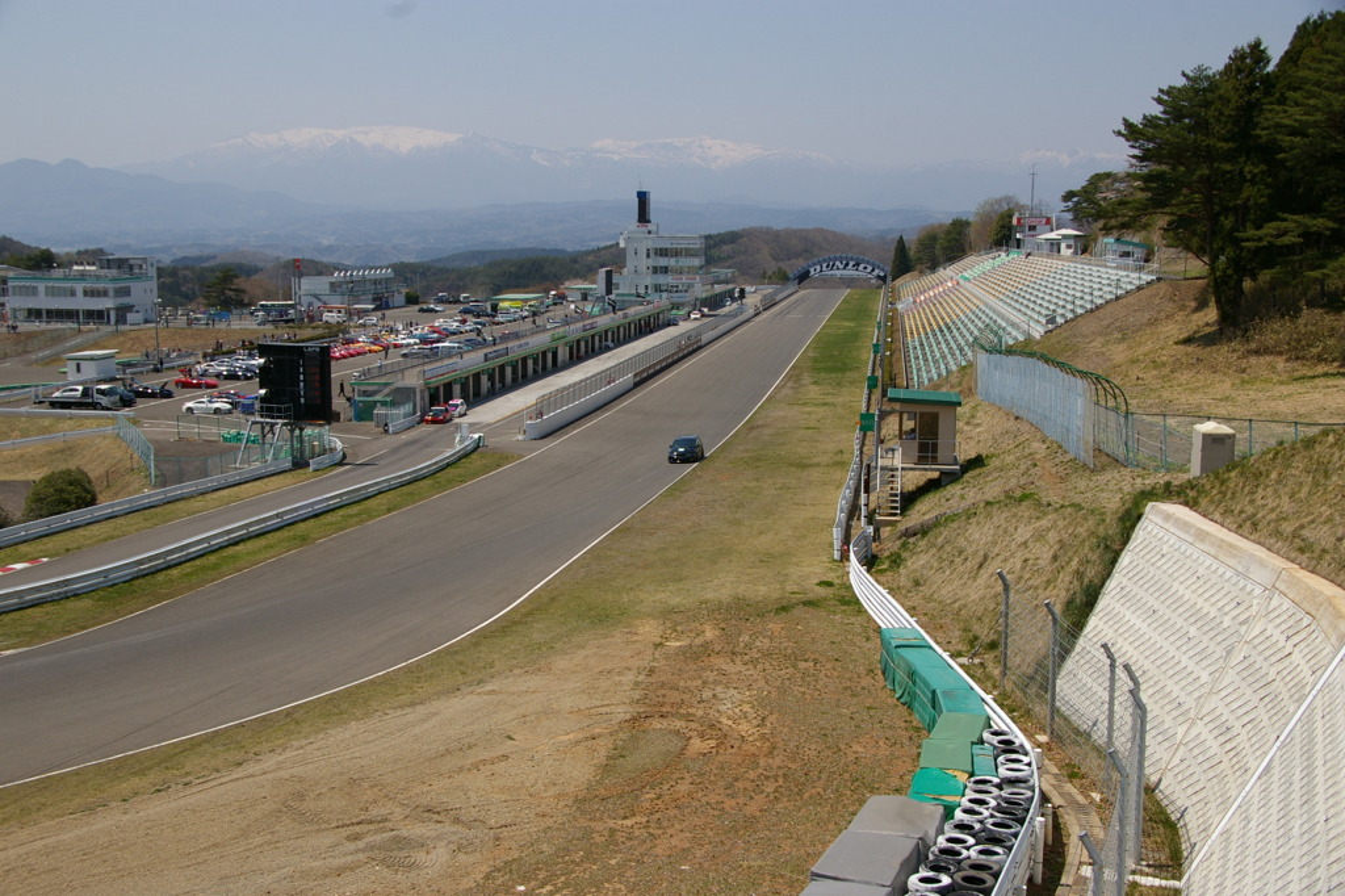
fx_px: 1513
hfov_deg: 47.9
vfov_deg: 33.0
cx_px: 672
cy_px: 448
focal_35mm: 40
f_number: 9.5
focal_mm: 27
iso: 200
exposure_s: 1/500
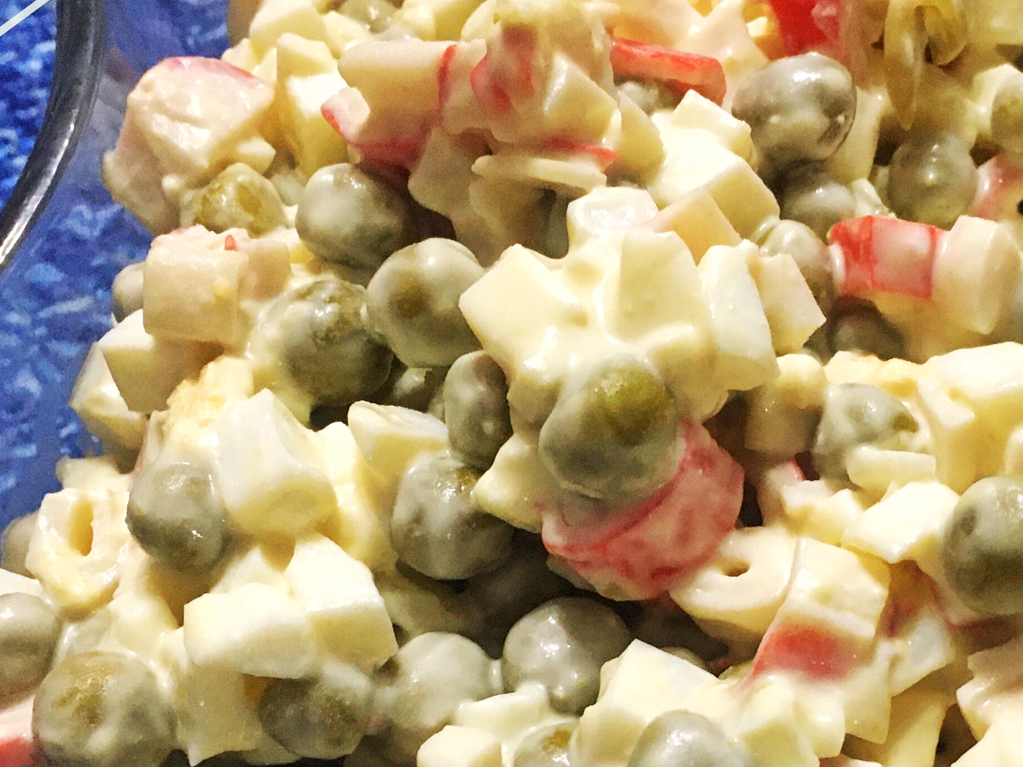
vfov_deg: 22.6
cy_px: 632
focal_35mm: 64
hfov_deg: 29.8
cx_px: 750
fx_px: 1891
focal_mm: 4.15
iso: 250
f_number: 2.2
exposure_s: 1/33
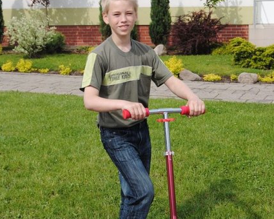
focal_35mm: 72
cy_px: 118
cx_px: 137
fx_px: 584
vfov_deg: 21.3
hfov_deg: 26.4
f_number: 7.1
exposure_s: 1/400
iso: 100
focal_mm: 34
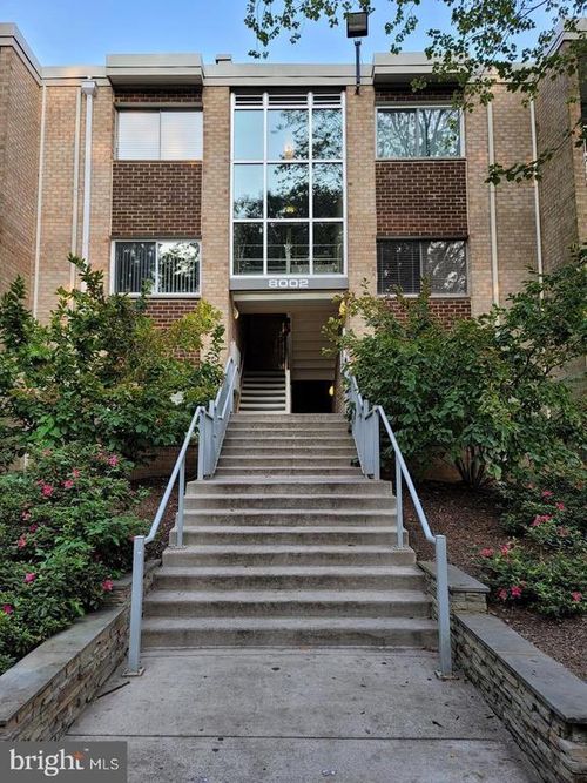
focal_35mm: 25
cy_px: 392
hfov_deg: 54.9
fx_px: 565
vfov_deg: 69.4
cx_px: 294
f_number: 1.8
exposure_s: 1/124
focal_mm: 7
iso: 20
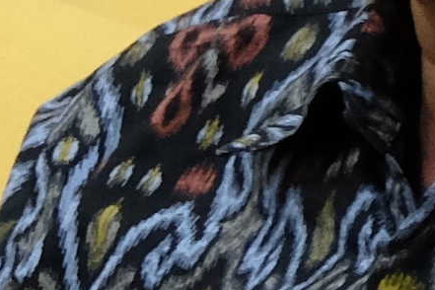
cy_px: -275
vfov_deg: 4.3
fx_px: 3806
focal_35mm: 315
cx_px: 651
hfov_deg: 6.5
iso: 2000
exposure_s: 1/30
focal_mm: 50
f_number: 5.6
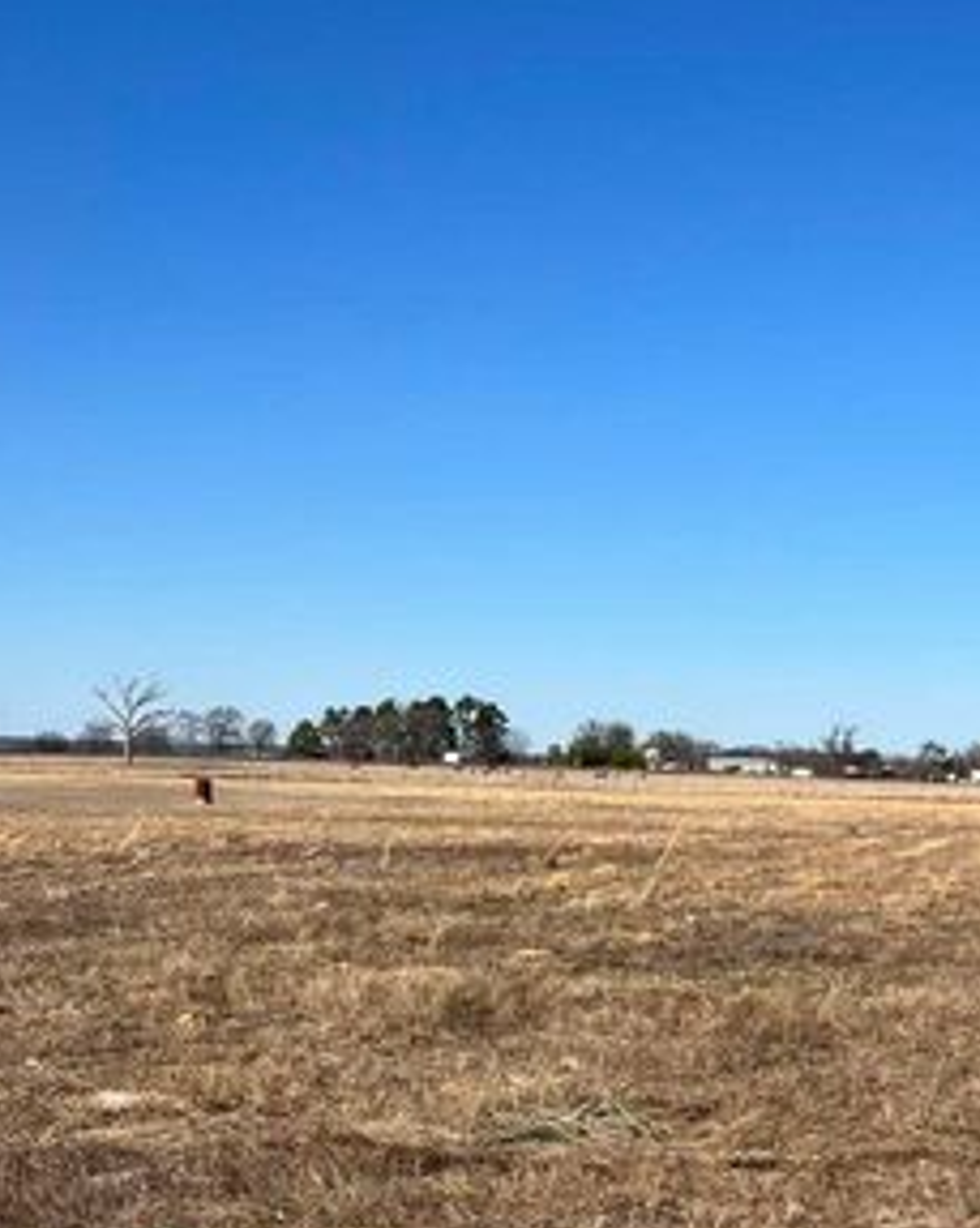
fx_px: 2142
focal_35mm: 59
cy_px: 1068
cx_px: 860
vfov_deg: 30.8
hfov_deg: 25.1
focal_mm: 5.7
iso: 50
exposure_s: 1/5882
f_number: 1.5
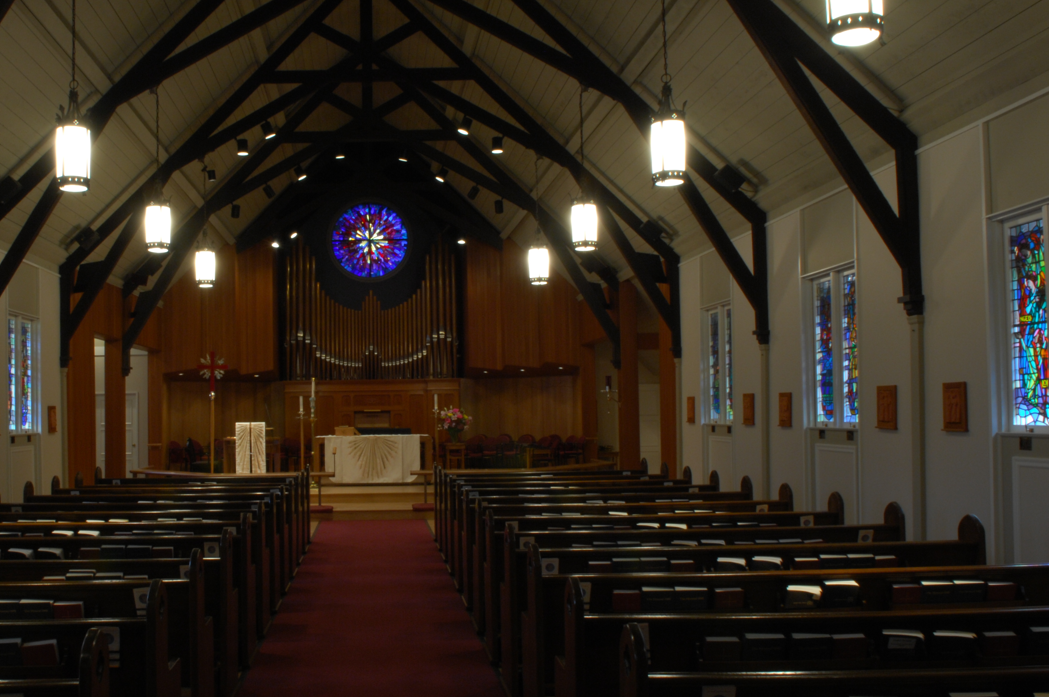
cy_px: 361
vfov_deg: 38.1
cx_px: 367
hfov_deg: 54.0
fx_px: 1009
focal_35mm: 35
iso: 200
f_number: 22
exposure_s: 4.5
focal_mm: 17
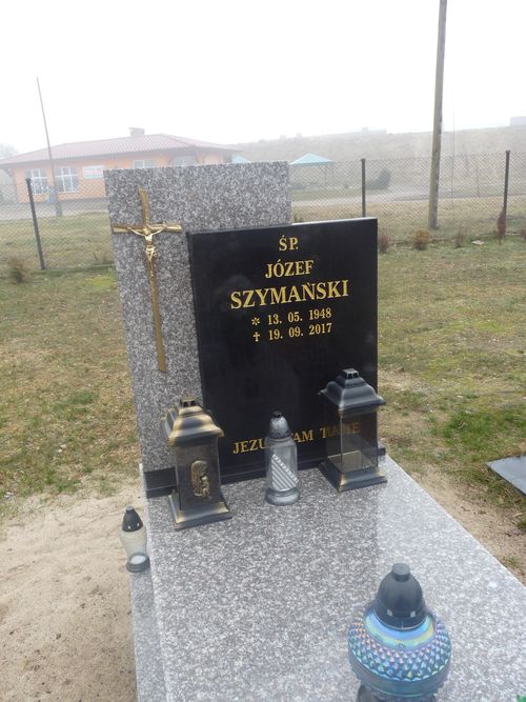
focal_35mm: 27
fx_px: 547
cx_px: 263
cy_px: 351
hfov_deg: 51.3
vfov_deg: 65.3
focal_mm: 4.8
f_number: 4
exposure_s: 1/125
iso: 100
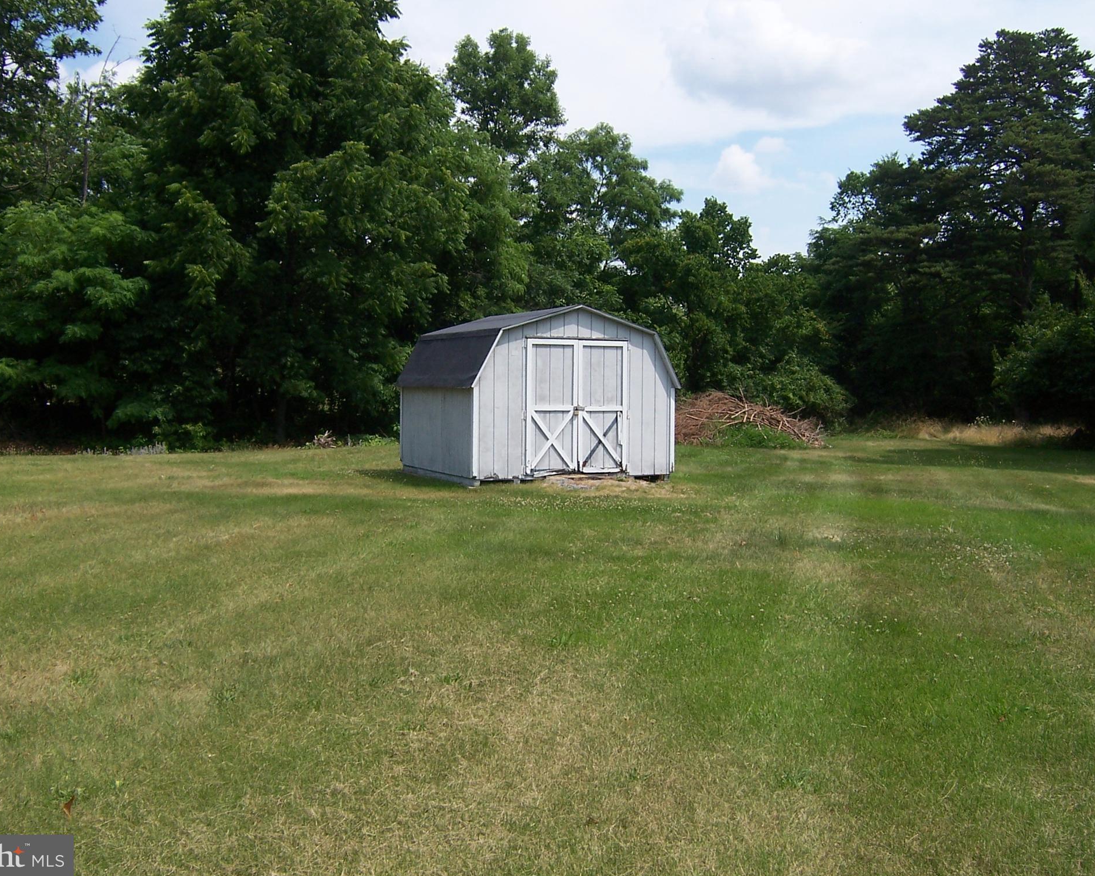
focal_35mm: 35
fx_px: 1134
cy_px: 436
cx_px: 523
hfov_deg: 51.5
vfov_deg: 42.2
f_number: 3.4
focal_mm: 5.5
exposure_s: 1/750
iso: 80
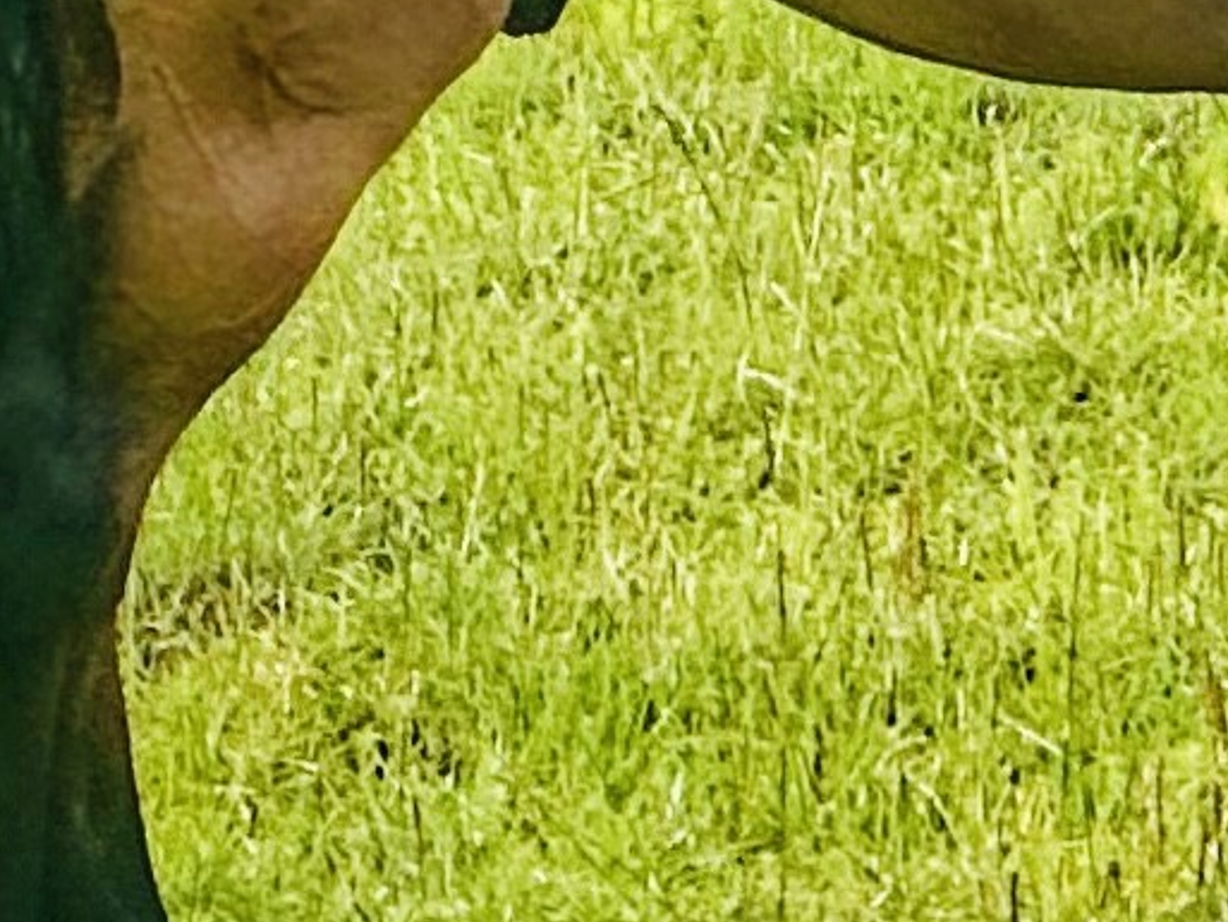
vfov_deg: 2.4
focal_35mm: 605
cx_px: 898
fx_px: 21467
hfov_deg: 3.3
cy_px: -2002
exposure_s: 1/106
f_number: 2.8
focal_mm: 9
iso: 32
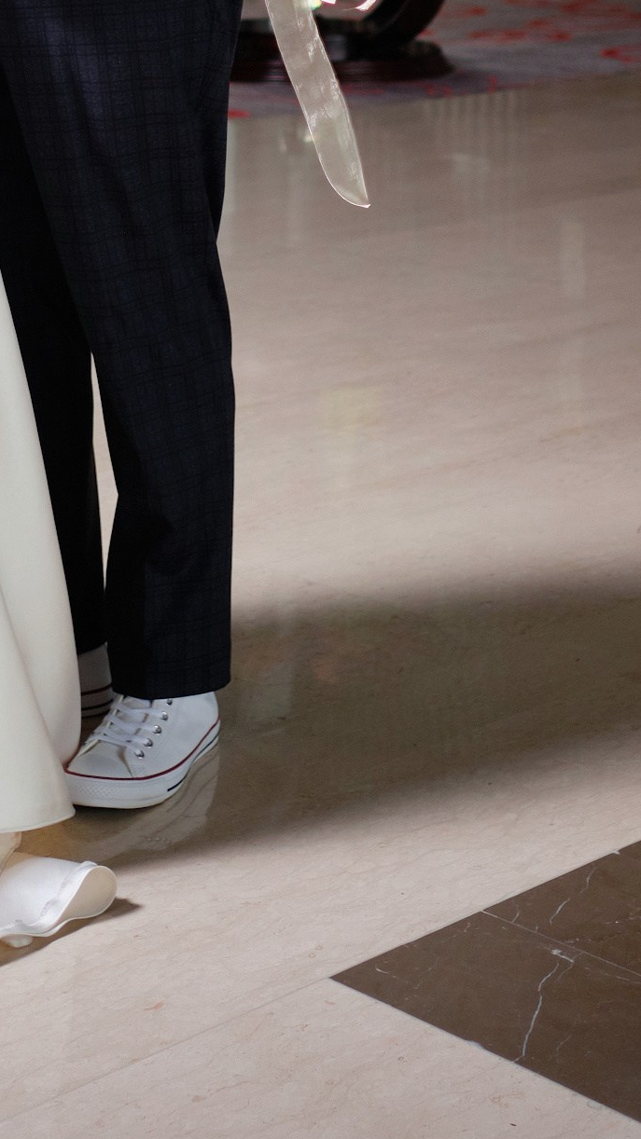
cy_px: -178
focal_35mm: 90
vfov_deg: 22.1
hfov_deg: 13.4
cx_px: 121
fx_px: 2721
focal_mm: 23
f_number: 2
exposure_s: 1/200
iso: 500
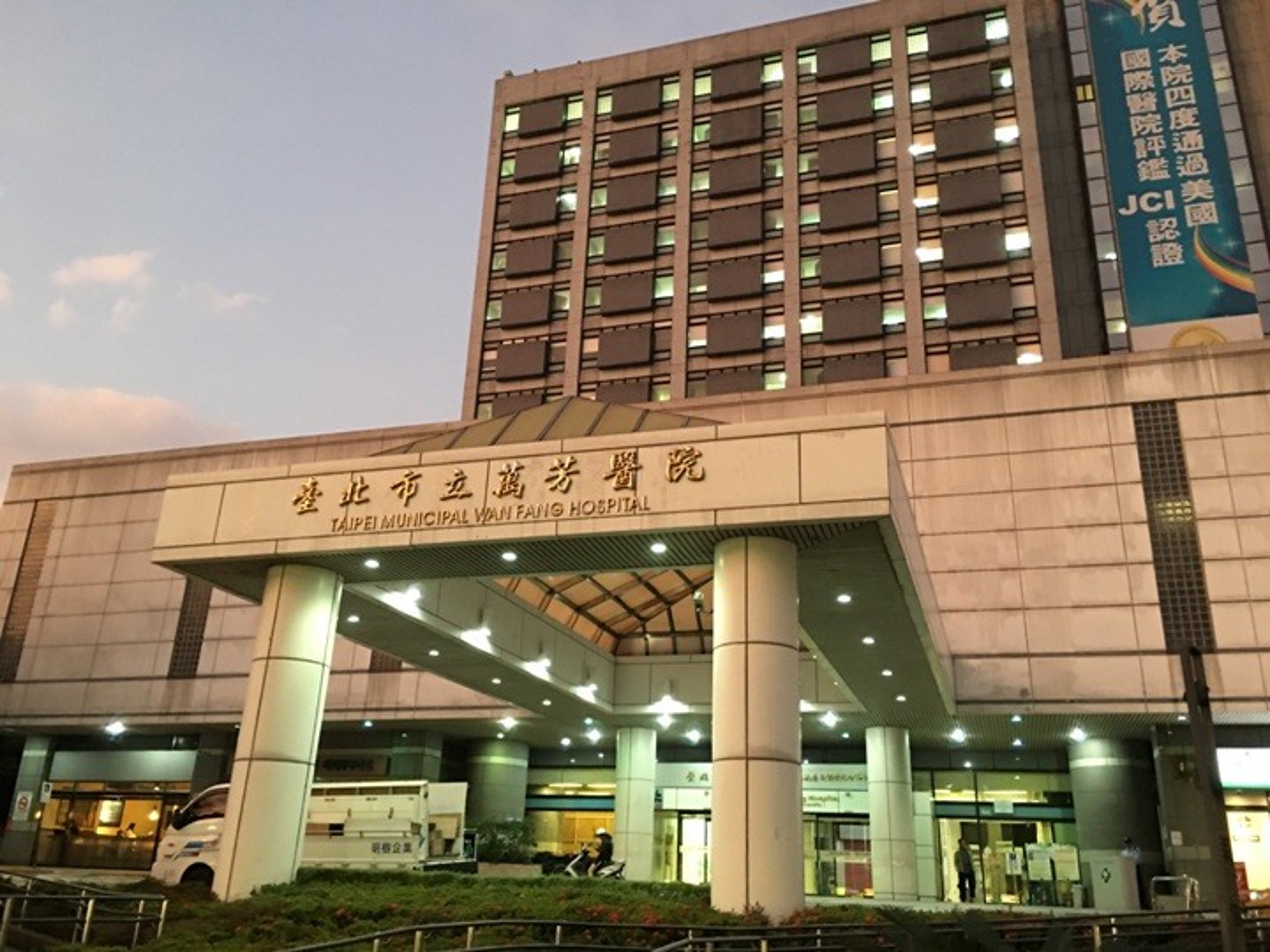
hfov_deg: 61.7
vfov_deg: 48.2
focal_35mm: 29
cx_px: 635
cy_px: 476
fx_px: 1064
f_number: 2.2
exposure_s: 1/4
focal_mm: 4.15
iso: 64
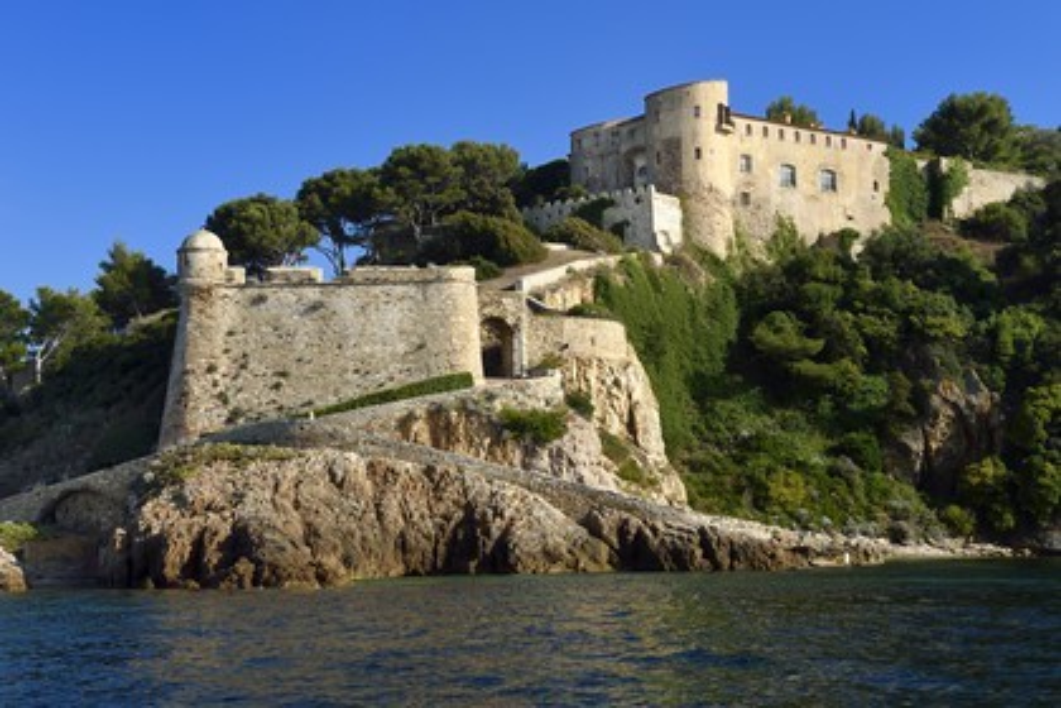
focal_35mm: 44
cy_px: 354
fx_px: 1297
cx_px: 530
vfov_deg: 30.5
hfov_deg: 44.5
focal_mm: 44
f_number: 11
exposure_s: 1/250
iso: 200
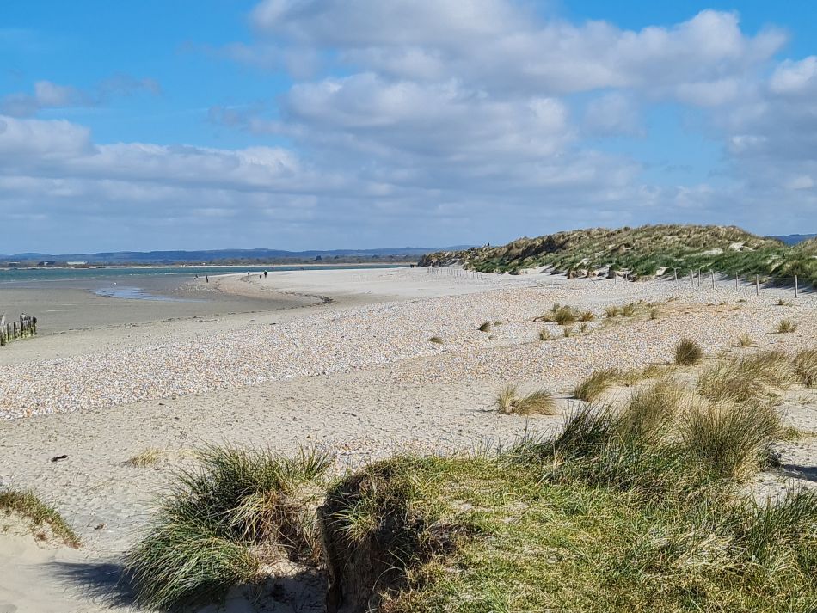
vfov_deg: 53.1
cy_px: 306
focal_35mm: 26
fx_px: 614
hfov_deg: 67.3
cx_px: 408
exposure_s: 1/3984
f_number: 1.8
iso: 50
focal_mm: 5.4
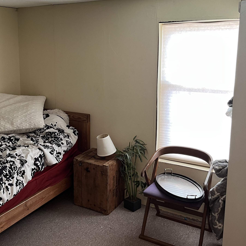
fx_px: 314
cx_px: 77
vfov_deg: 42.7
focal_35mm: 39
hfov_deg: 42.1
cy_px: 100
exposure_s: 1/60
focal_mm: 5.1
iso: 125
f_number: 1.6
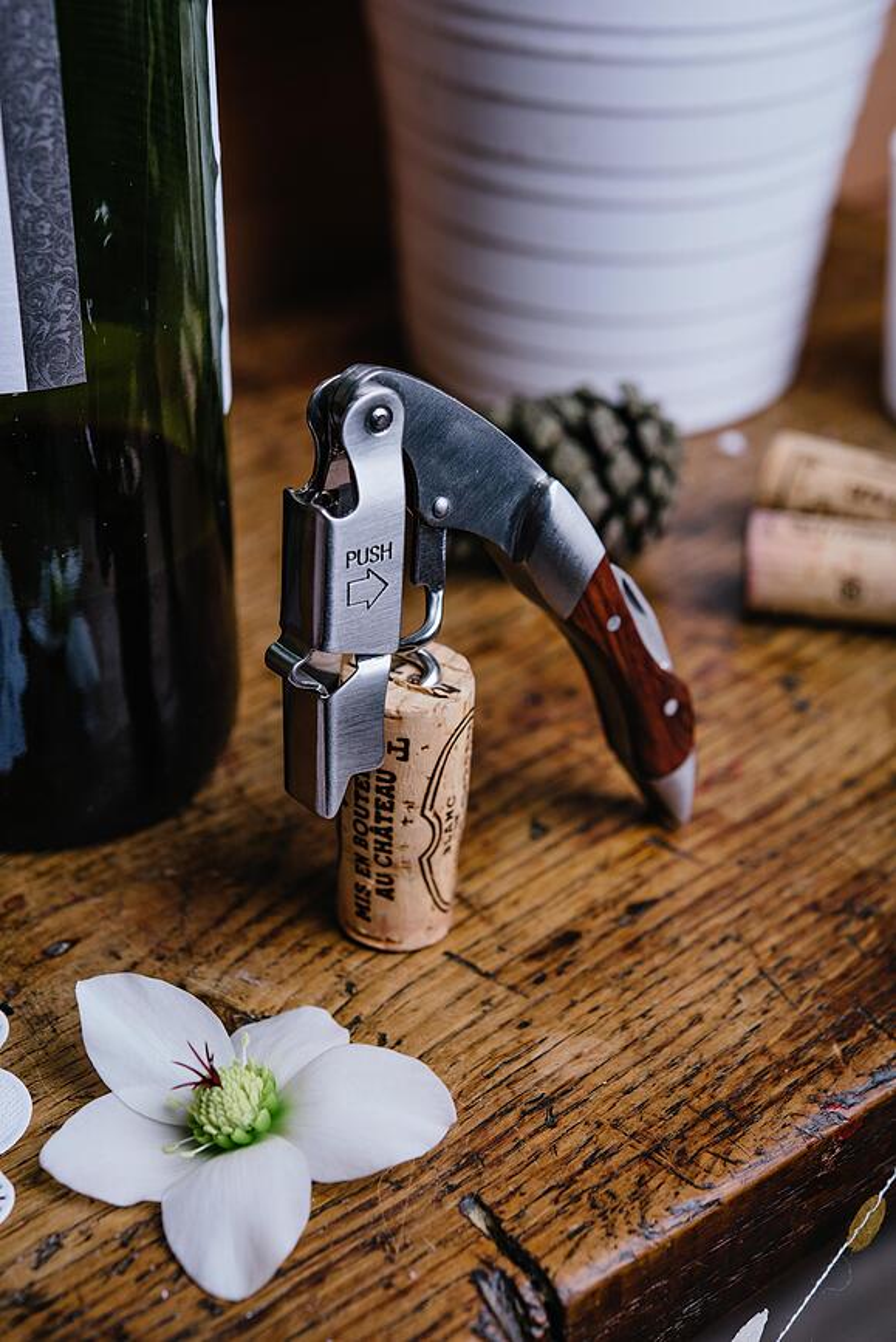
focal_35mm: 60
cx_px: 448
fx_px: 2237
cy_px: 671
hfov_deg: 22.6
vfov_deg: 33.4
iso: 160
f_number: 6.3
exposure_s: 1/250
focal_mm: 60
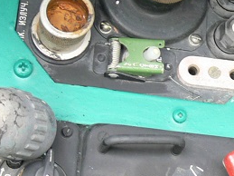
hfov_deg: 14.0
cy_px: 27
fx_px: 939
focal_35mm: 139
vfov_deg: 10.6
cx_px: 229
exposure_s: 1/40
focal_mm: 7.6
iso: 80
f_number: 2.8
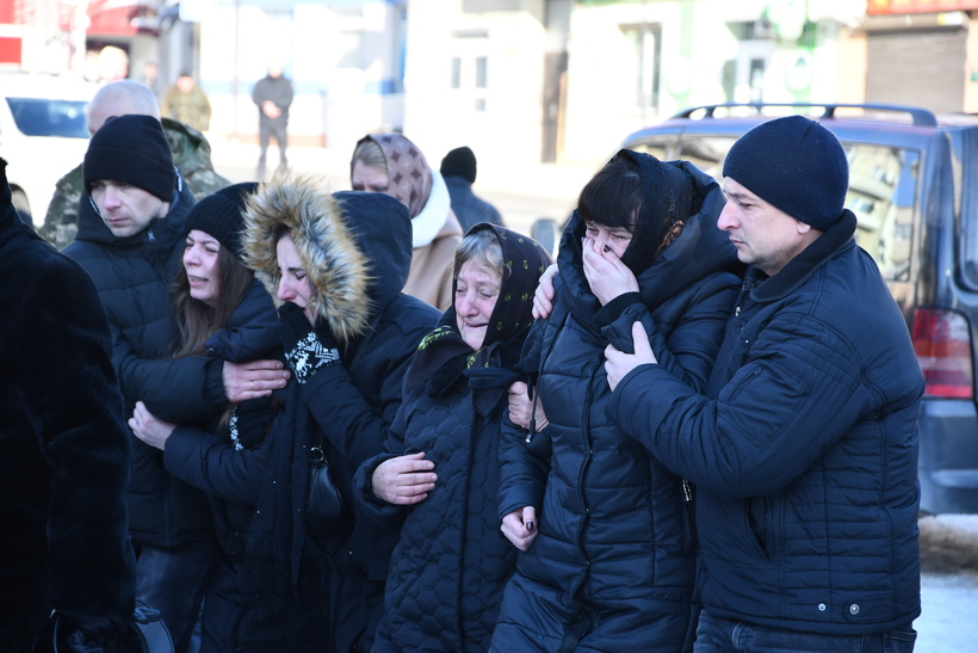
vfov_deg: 8.7
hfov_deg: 13.1
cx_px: 489
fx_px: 4266
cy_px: 326
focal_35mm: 157
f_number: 5.6
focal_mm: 105
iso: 360
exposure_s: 1/250
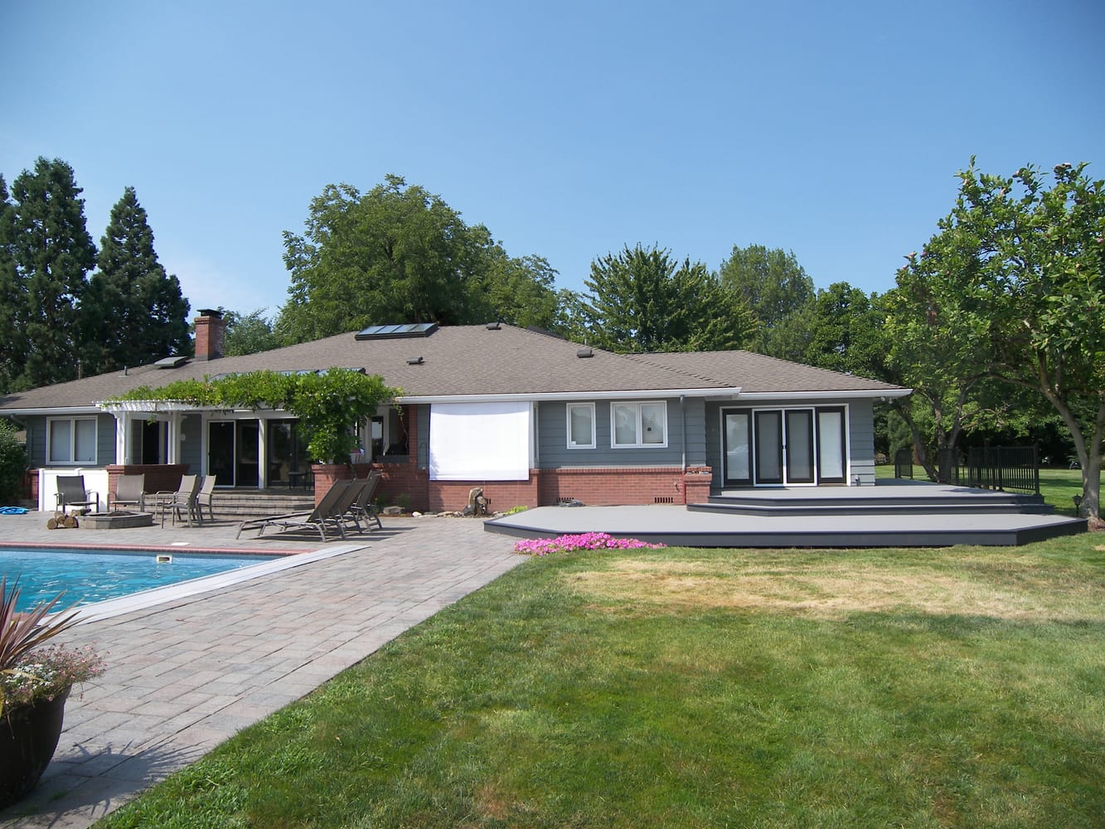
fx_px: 766
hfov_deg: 71.6
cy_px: 414
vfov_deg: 56.8
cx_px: 552
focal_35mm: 24
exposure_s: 1/800
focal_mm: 5
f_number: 2.8
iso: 50
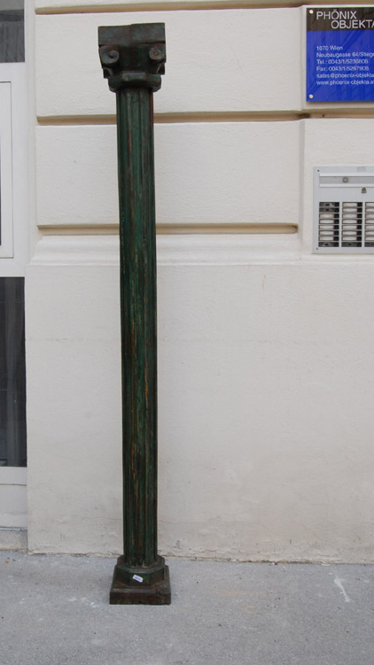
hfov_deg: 30.7
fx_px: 680
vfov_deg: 52.1
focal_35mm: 39
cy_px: 325
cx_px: 150
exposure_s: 1/60
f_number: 11
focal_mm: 23
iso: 400
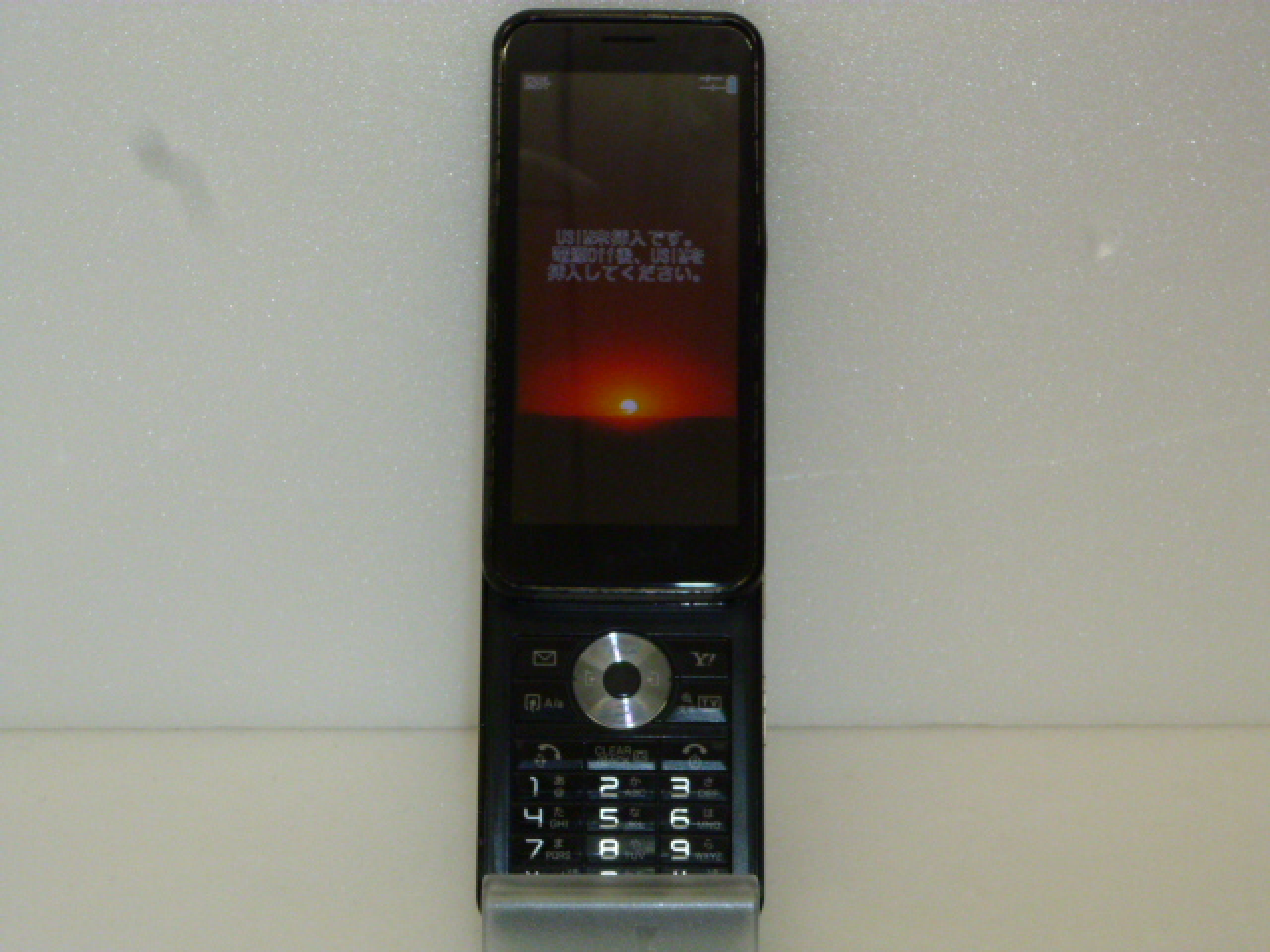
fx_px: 2935
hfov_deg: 24.4
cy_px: 476
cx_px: 635
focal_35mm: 80
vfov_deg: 18.4
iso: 400
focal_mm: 14.2
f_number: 5.5
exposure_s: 1/50
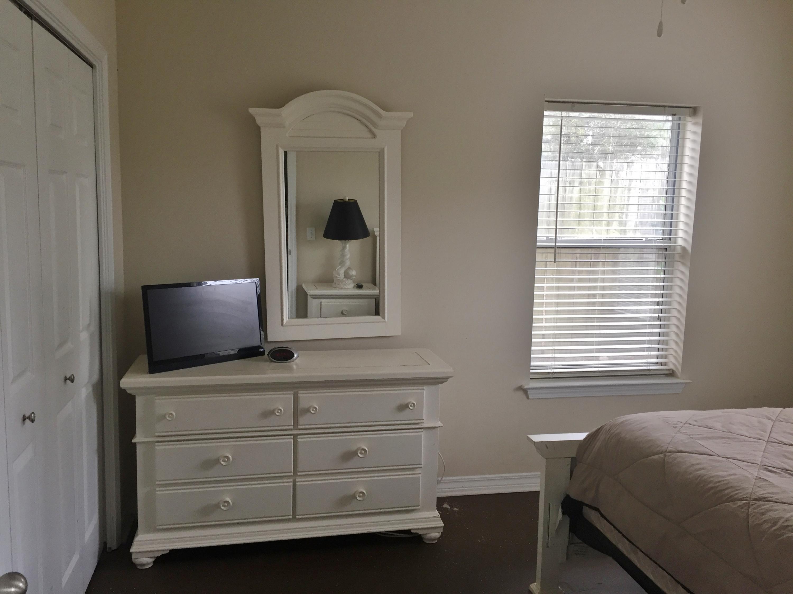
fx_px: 664
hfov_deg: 61.7
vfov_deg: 48.2
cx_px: 396
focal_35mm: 29
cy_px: 297
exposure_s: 1/40
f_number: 2.2
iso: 40
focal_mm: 4.15
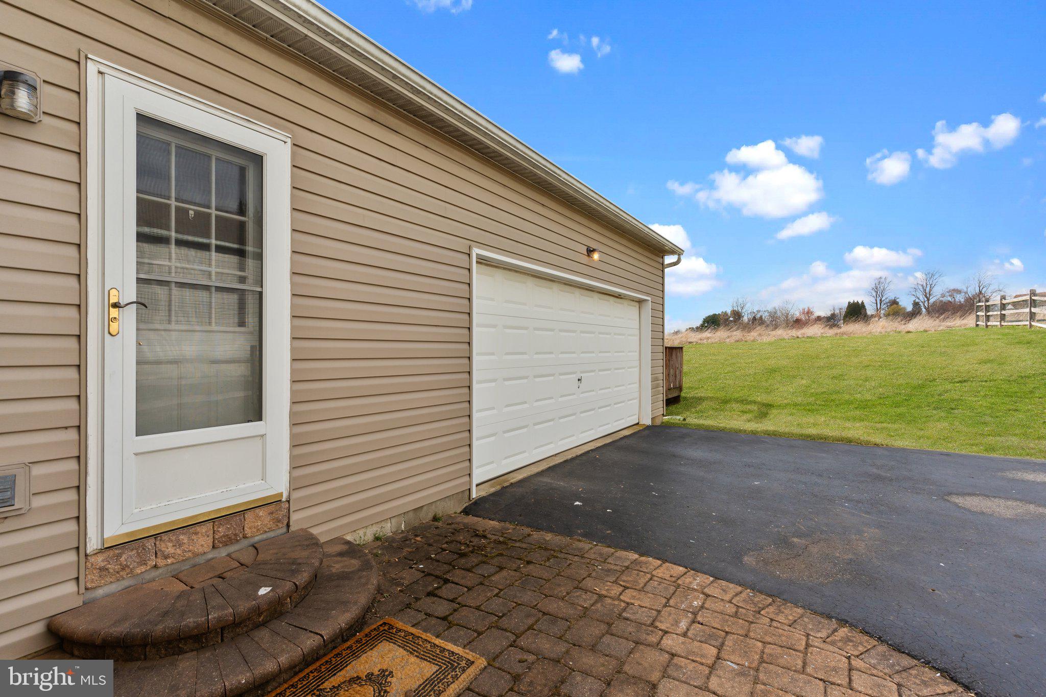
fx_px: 494
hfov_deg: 93.3
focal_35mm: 17
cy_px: 348
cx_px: 523
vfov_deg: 70.4
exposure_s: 1/400
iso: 500
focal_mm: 17
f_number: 10
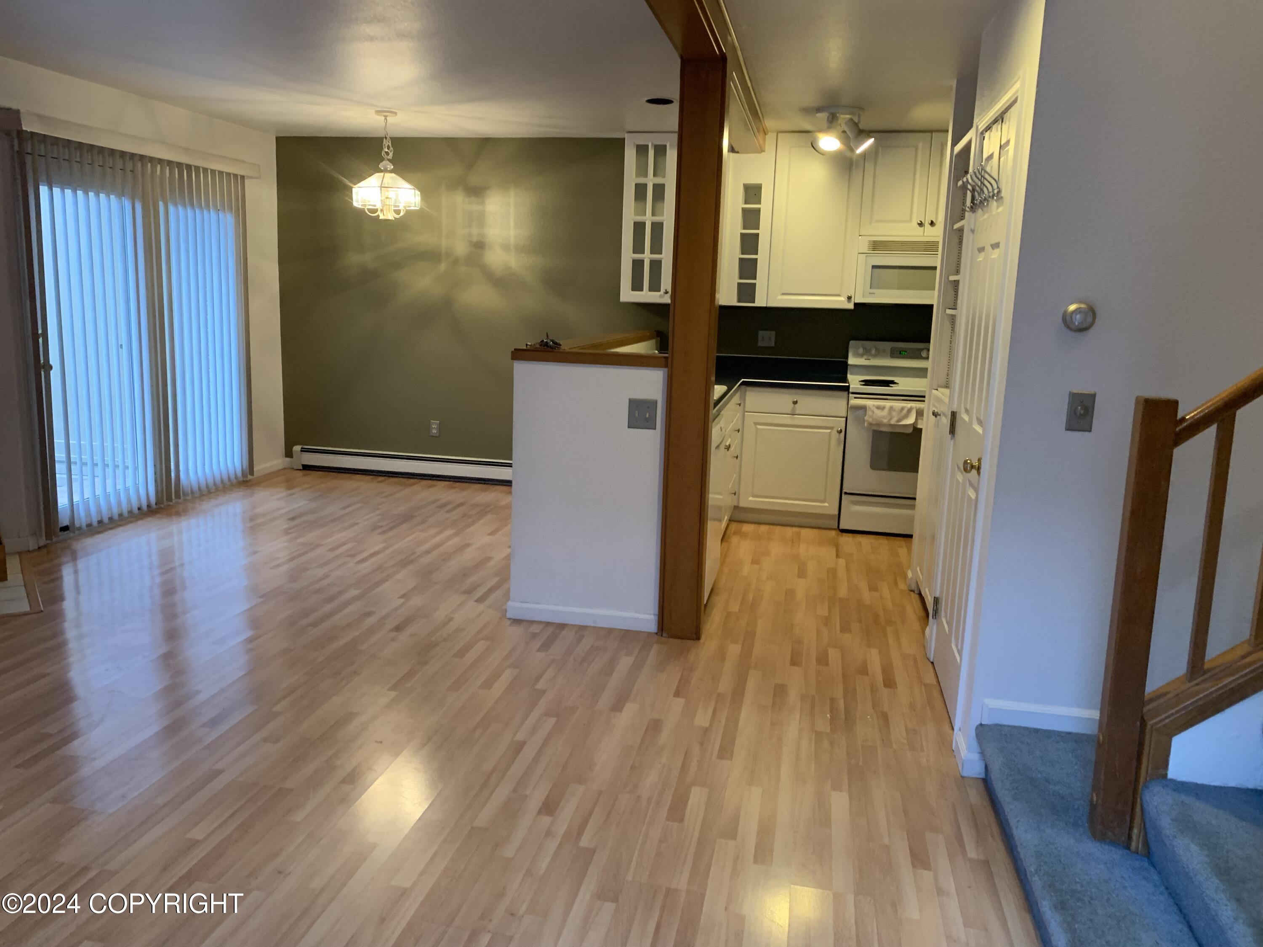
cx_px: 632
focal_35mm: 26
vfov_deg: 53.1
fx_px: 949
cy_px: 474
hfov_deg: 67.3
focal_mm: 4.25
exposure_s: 1/60
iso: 200
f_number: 1.8
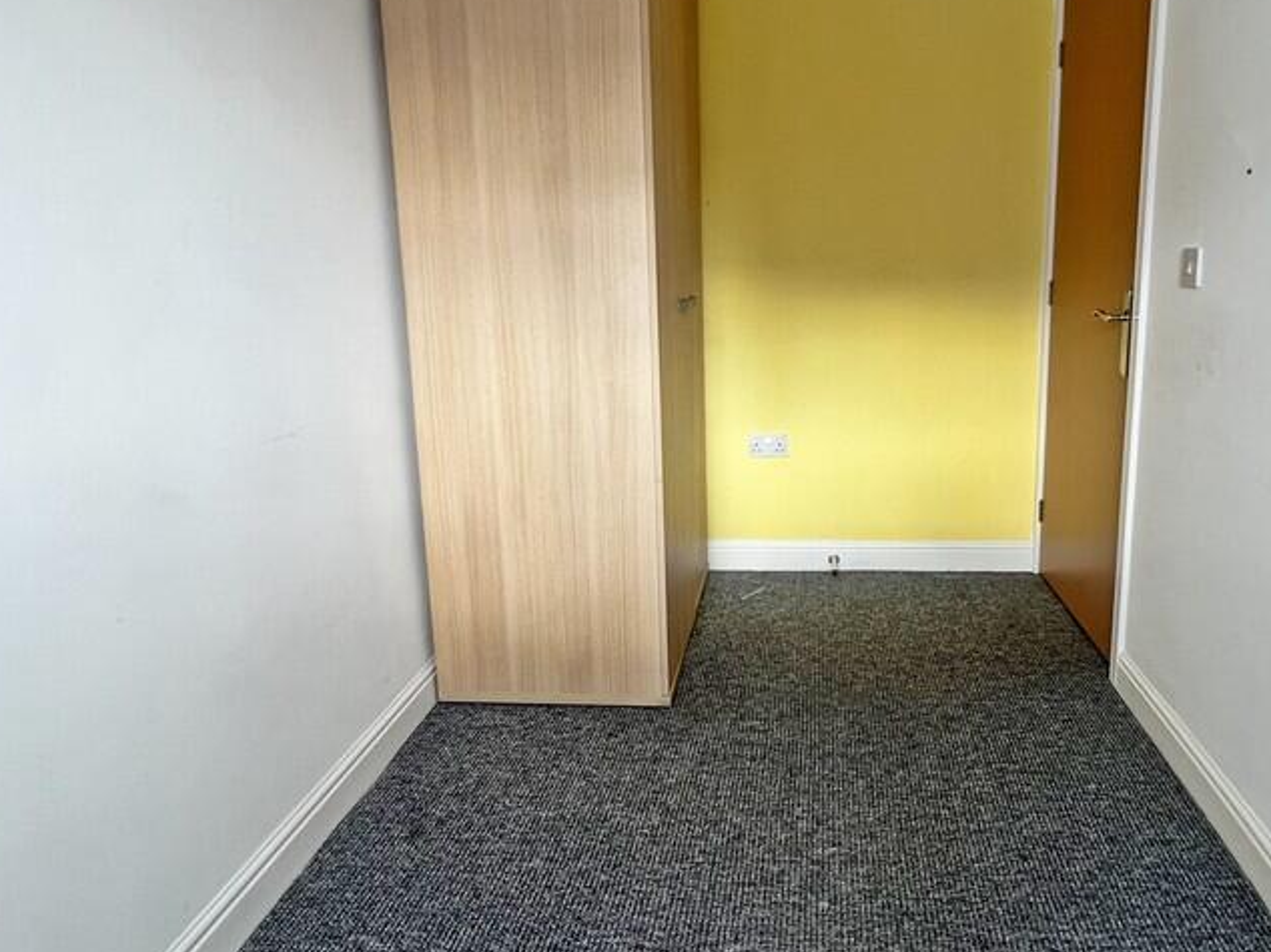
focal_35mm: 21
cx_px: 742
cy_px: 419
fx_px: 771
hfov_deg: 78.4
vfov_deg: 63.2
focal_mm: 1.57
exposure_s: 1/99
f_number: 1.8
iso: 125
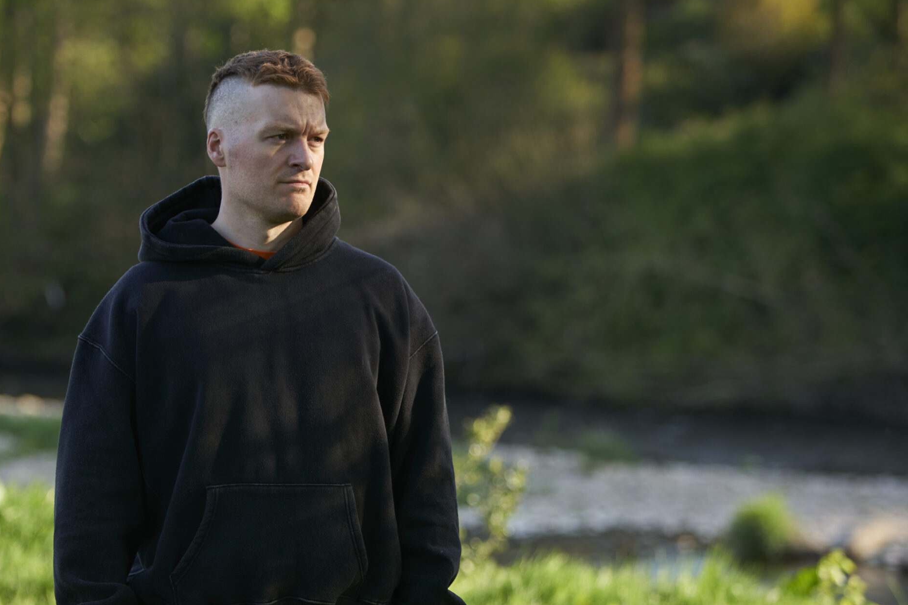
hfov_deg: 14.2
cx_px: 371
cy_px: 379
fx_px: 3632
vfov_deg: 9.5
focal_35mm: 144
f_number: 2.8
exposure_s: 1/320
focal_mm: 105
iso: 160
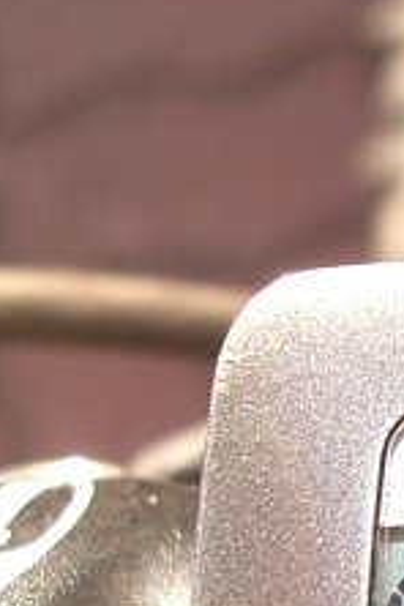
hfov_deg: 9.1
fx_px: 2390
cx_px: 813
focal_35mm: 142
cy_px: 803
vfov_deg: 13.9
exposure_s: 1/160
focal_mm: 6.3
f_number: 3.1
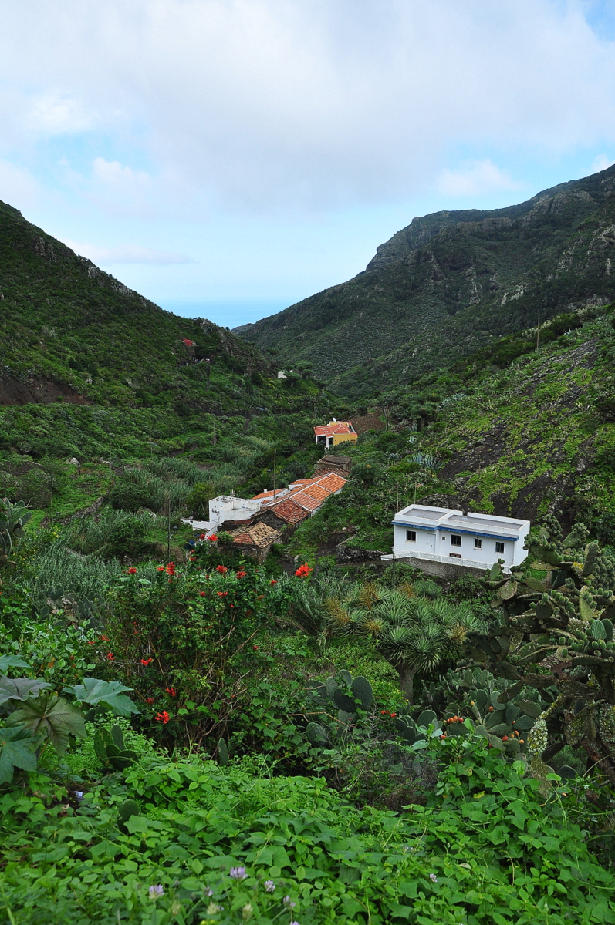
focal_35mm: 32
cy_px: 462
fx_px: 809
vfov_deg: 59.6
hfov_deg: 41.6
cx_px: 308
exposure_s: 1/400
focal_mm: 21
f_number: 10
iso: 400
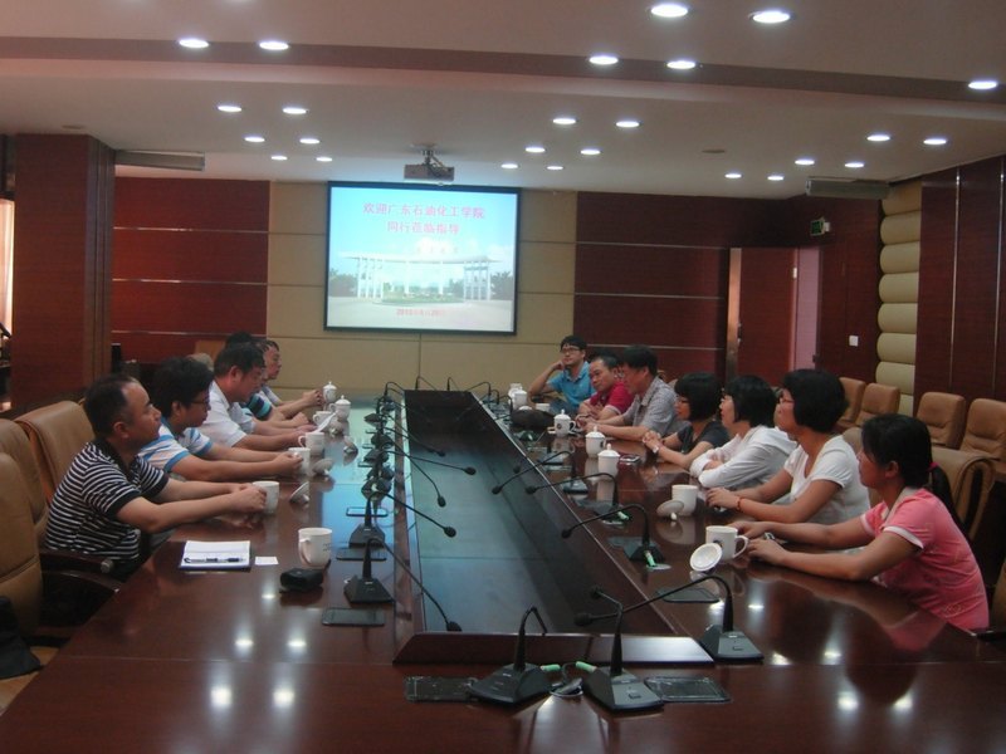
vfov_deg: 35.1
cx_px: 503
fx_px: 1192
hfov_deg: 45.8
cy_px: 377
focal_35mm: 41
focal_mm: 8.5
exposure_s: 1/21.9
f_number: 2.9
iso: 200
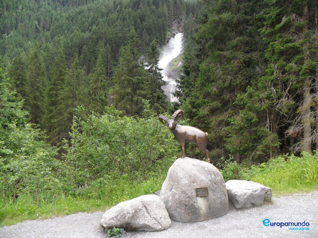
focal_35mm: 35
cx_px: 159
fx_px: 322
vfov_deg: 40.7
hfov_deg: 52.6
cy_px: 119
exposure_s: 1/250
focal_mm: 6.3
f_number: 3
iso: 80
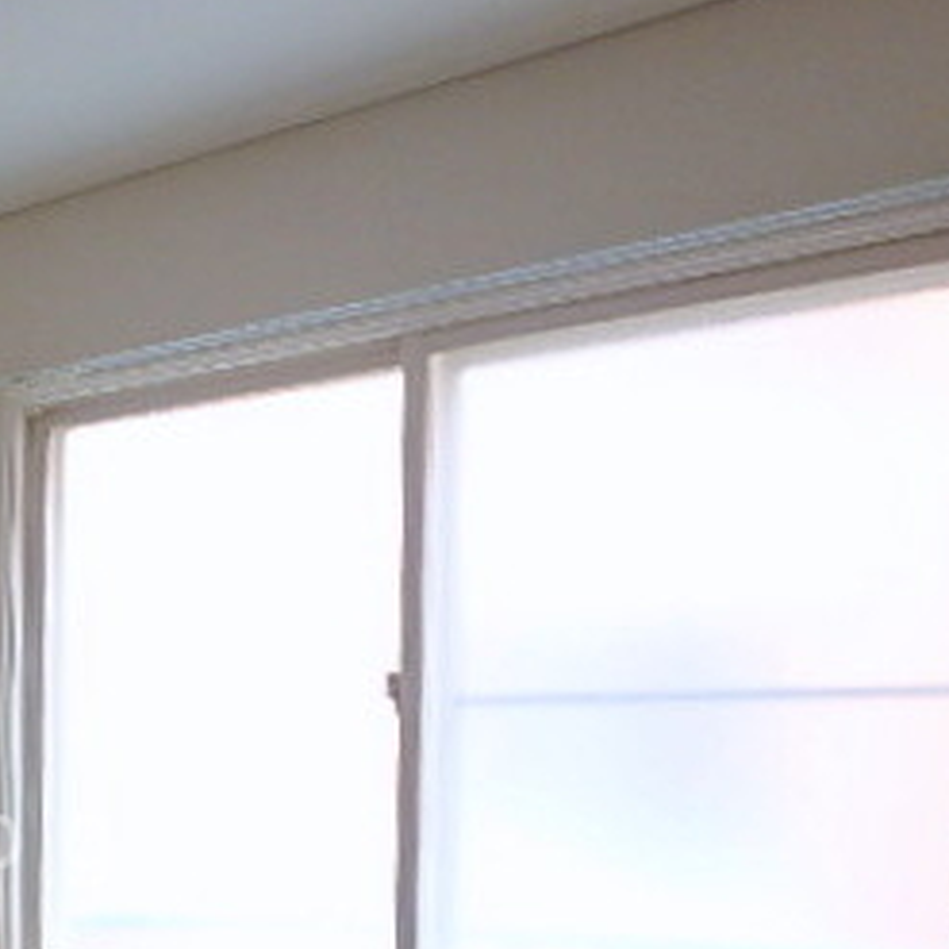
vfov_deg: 33.6
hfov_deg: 30.9
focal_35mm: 48
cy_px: 841
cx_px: -131
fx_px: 1489
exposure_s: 1/60
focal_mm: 3.7
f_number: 3.5
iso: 160
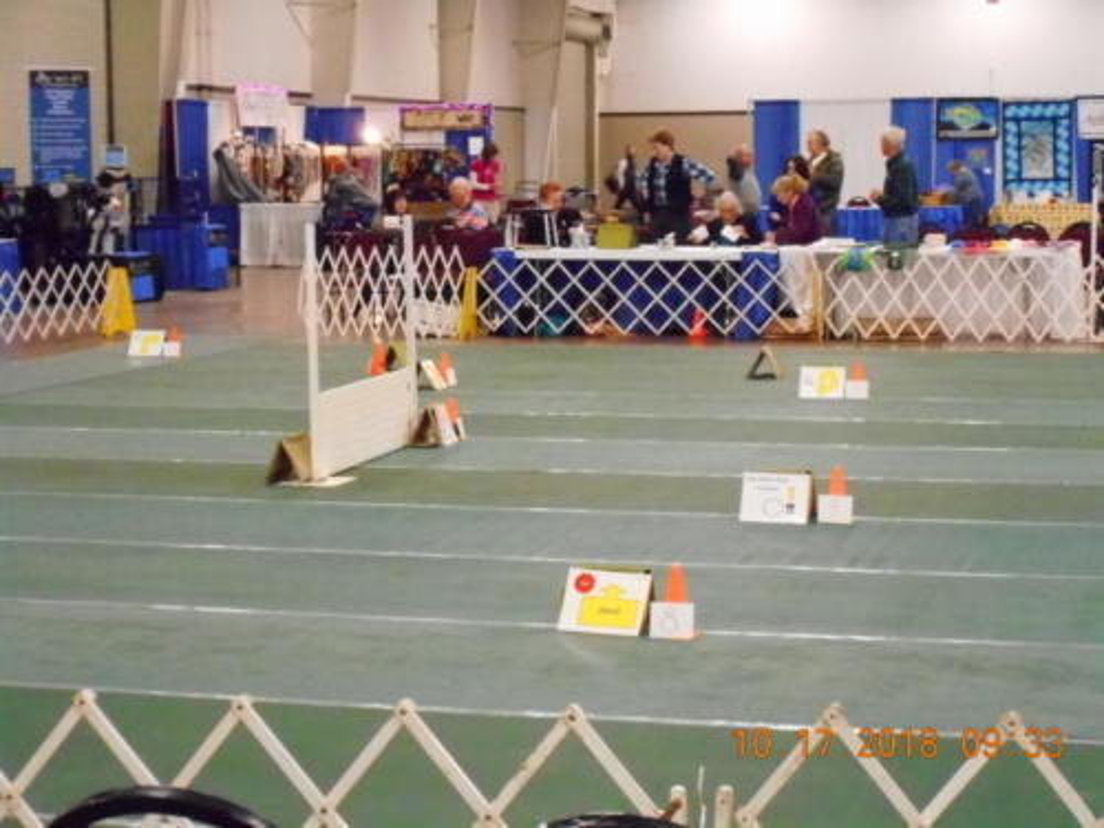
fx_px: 2456
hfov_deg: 25.3
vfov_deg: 19.1
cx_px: 552
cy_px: 414
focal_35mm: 77
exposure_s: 1/20
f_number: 5.5
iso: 1600
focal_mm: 13.8
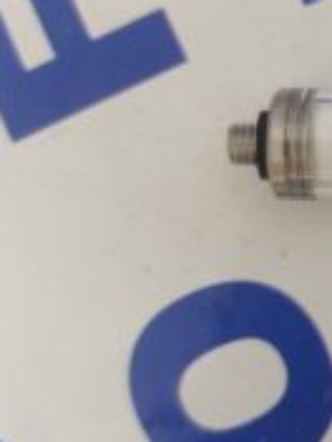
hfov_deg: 21.8
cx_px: 458
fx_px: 754
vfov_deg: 32.4
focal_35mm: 59
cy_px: 143
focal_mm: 5.58
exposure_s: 1/20
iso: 640
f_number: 1.8
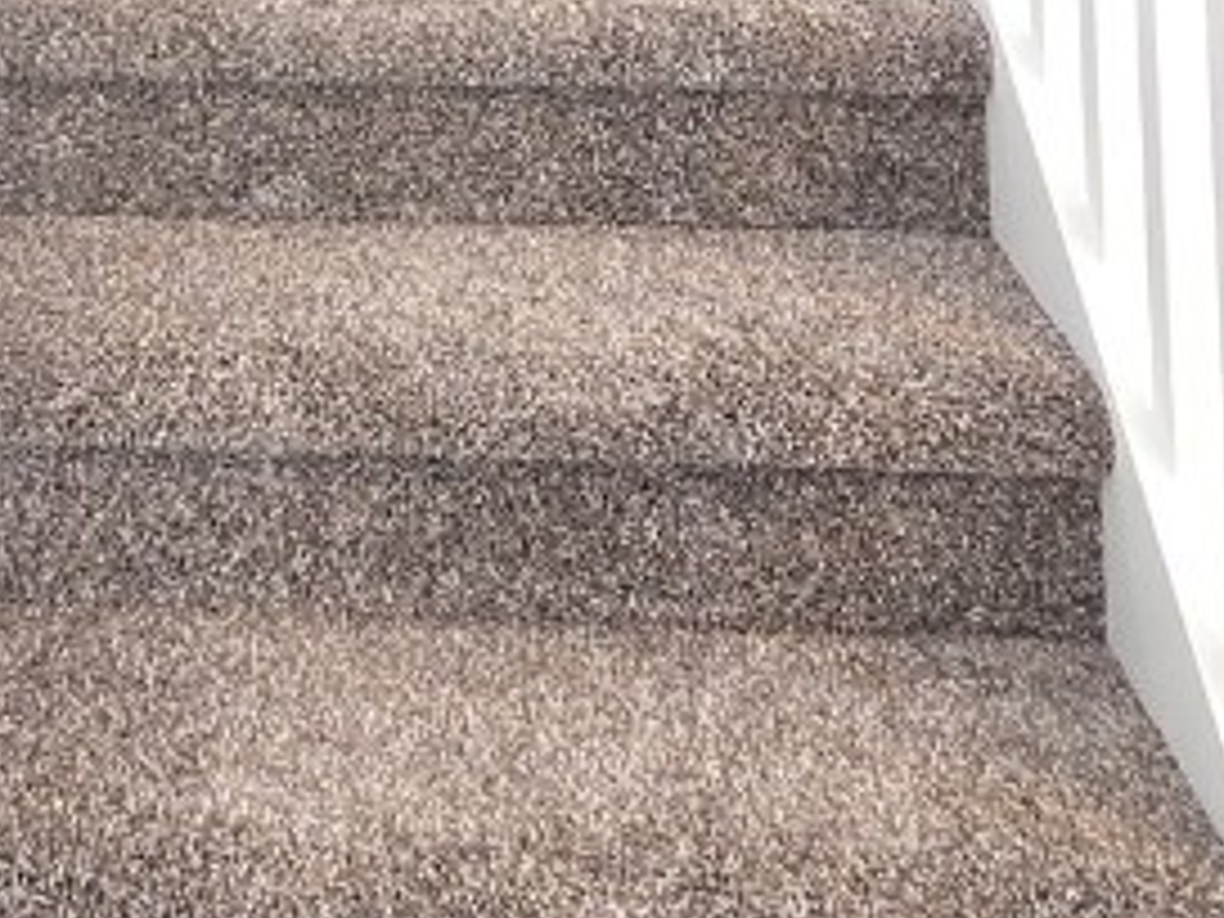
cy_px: -742
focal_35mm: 49
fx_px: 1733
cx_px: 230
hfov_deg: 37.4
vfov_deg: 20.6
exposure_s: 1/53
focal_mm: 2.2
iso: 400
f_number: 2.2
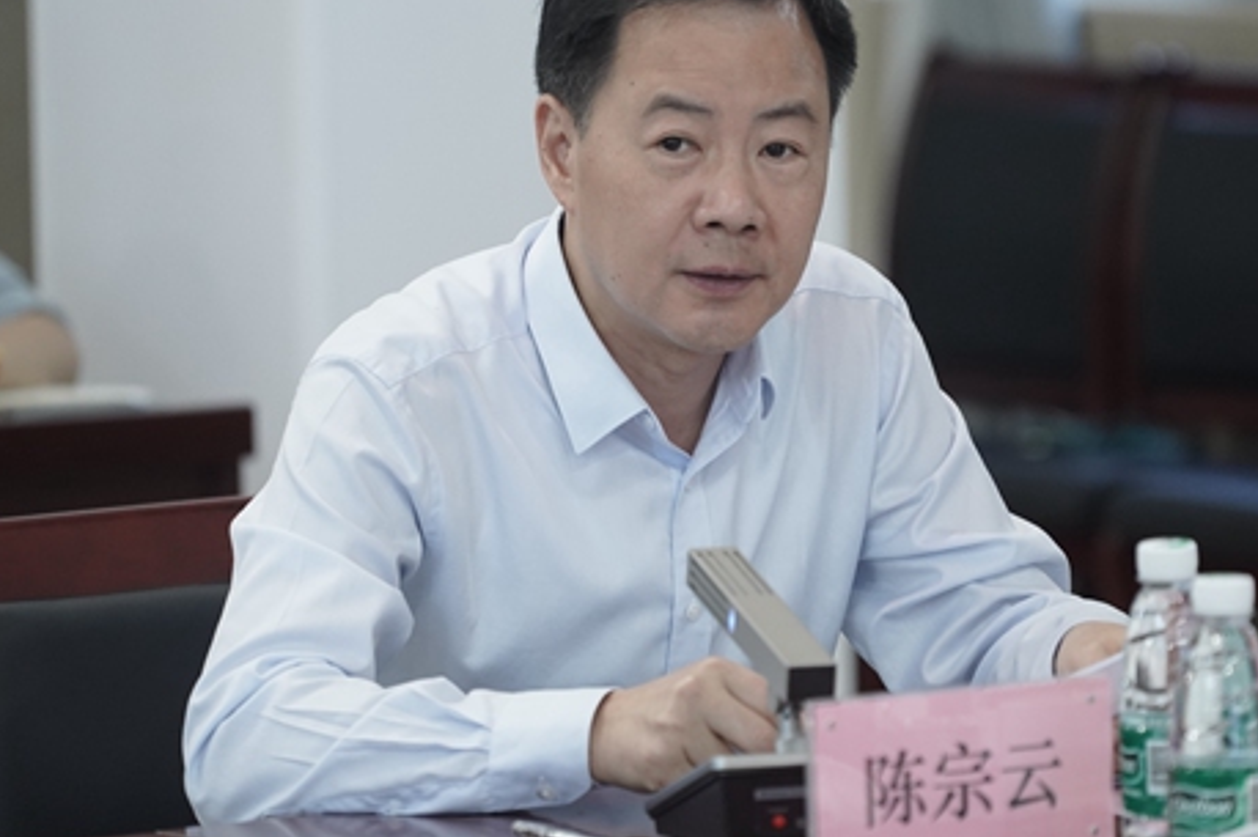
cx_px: 766
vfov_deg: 5.2
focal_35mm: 262
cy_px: 343
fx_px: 9152
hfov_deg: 7.9
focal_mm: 200
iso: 3200
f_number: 4
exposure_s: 1/200
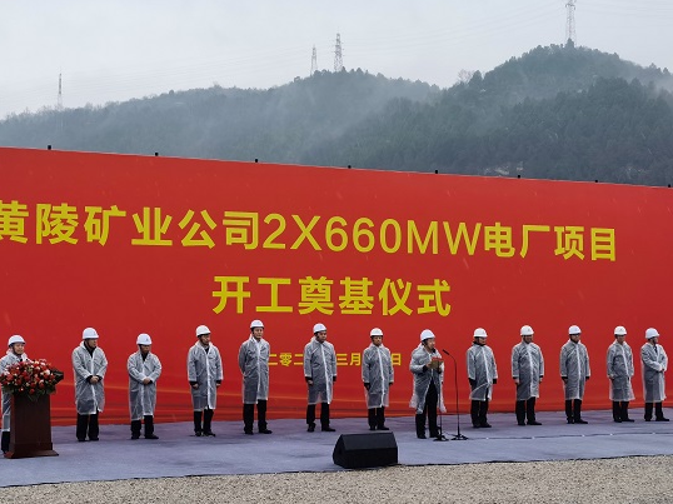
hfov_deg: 33.2
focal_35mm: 58
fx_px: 1127
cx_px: 331
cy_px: 268
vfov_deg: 25.2
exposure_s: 1/527
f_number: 1.9
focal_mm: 6.67
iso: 50
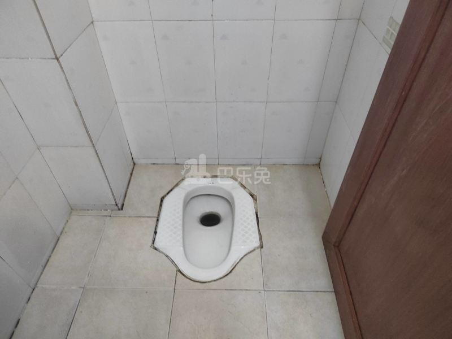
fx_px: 300
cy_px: 170
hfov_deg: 73.9
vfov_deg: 58.9
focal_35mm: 23
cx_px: 226
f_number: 1.9
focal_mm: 5.52
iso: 3372
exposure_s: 1/33.3
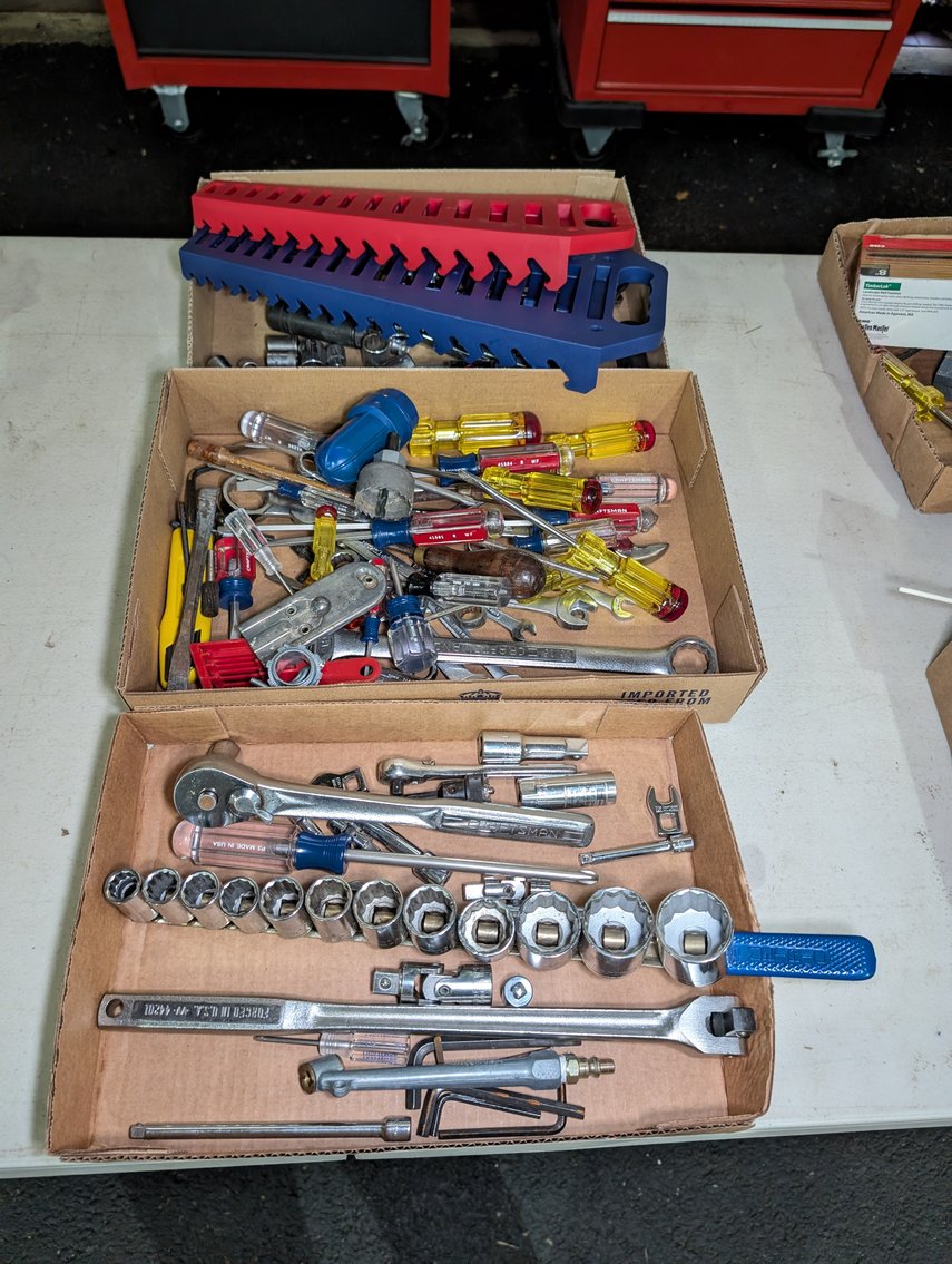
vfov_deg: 71.5
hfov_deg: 57.0
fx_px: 878
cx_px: 476
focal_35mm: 24
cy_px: 632
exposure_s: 1/40
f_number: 1.68
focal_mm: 6.9
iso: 436
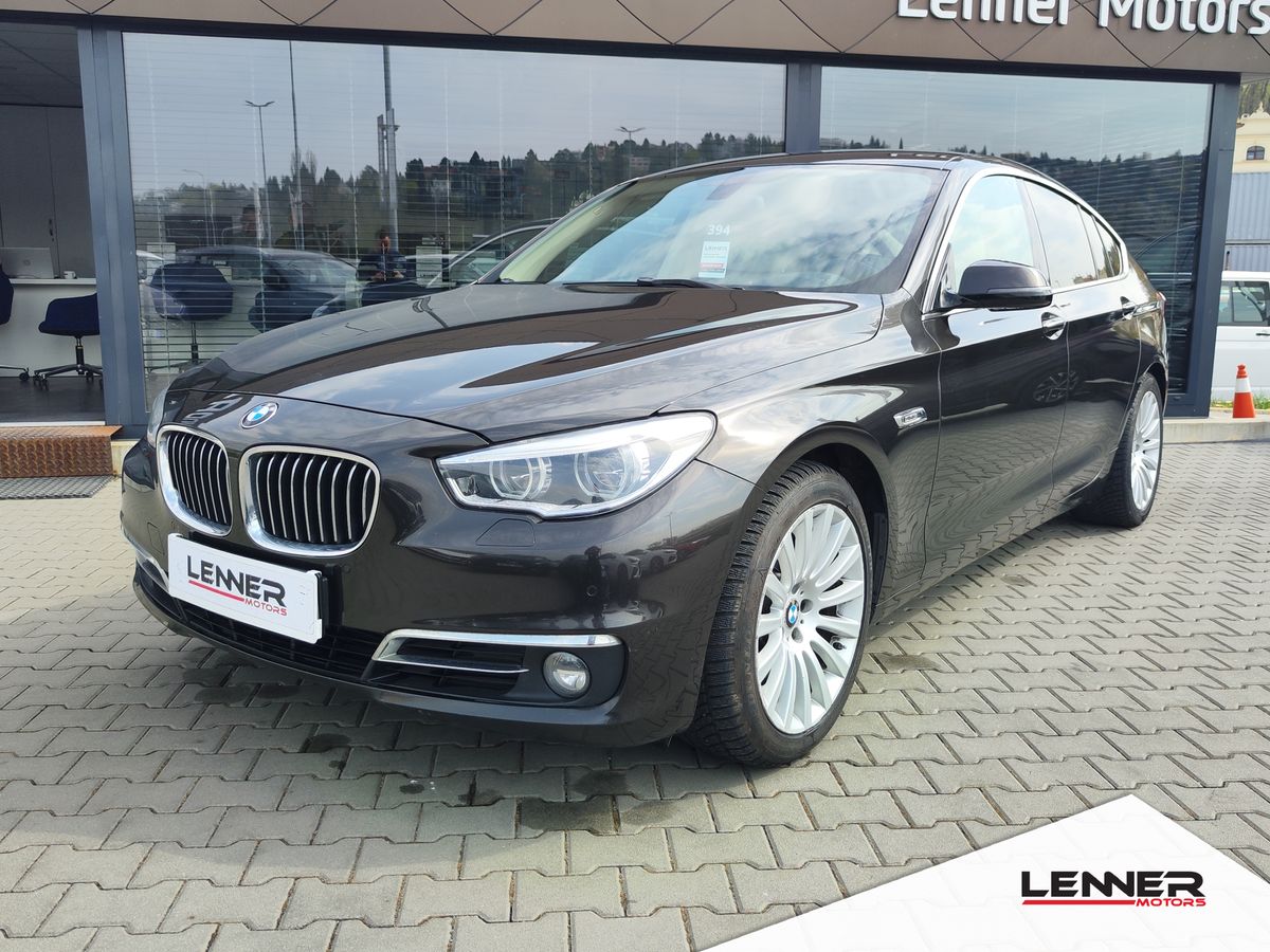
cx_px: 635
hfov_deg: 73.9
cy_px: 476
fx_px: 844
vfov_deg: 58.9
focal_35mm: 23
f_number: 1.69
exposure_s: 1/411
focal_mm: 7.01
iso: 50
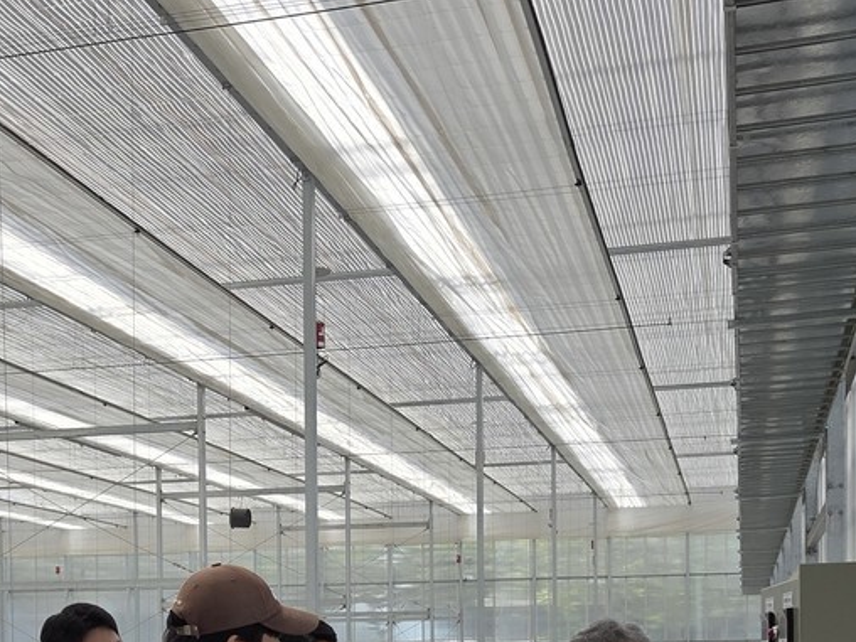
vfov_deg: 23.7
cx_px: 312
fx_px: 1434
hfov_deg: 33.0
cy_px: 701
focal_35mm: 58
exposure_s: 1/2745
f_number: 1.8
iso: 80
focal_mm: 5.4
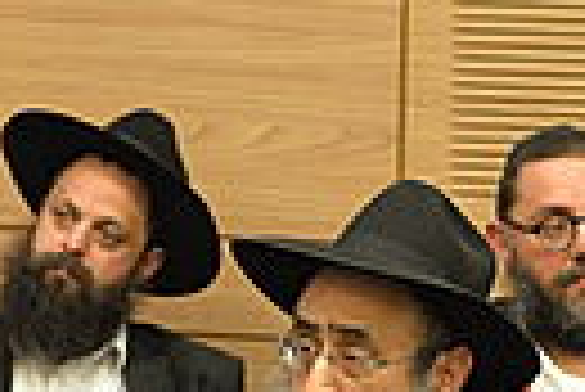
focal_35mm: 295
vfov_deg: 4.7
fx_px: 4799
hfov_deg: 7.0
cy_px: 302
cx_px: 459
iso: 2000
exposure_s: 1/125
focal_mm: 48
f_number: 2.8
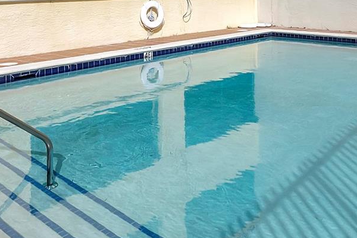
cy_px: -43
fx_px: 397
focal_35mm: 40
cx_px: 198
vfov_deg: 29.1
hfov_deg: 48.4
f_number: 8
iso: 250
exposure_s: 1/2500
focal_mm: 10
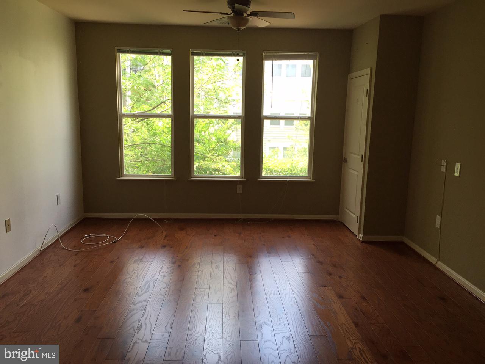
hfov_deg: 61.7
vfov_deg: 48.2
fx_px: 406
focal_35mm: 29
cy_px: 182
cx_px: 242
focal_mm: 4.15
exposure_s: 1/120
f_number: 2.2
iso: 50
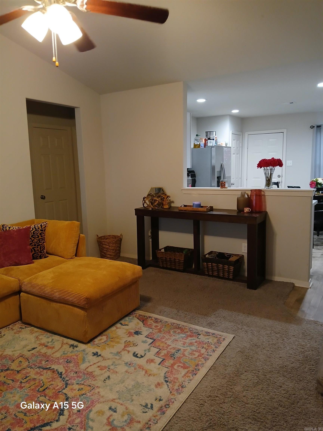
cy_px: 216
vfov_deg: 67.3
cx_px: 162
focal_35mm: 26
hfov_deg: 53.1
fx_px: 323
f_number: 1.8
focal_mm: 3.98
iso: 250
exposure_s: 1/24
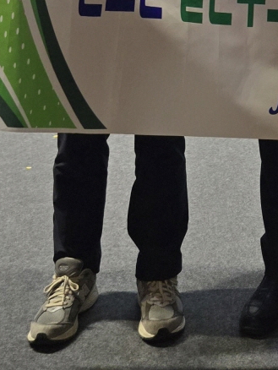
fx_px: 899
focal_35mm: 84
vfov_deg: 18.3
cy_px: -298
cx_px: 412
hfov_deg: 16.2
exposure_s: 1/120
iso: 640
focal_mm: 6.3
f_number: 1.7
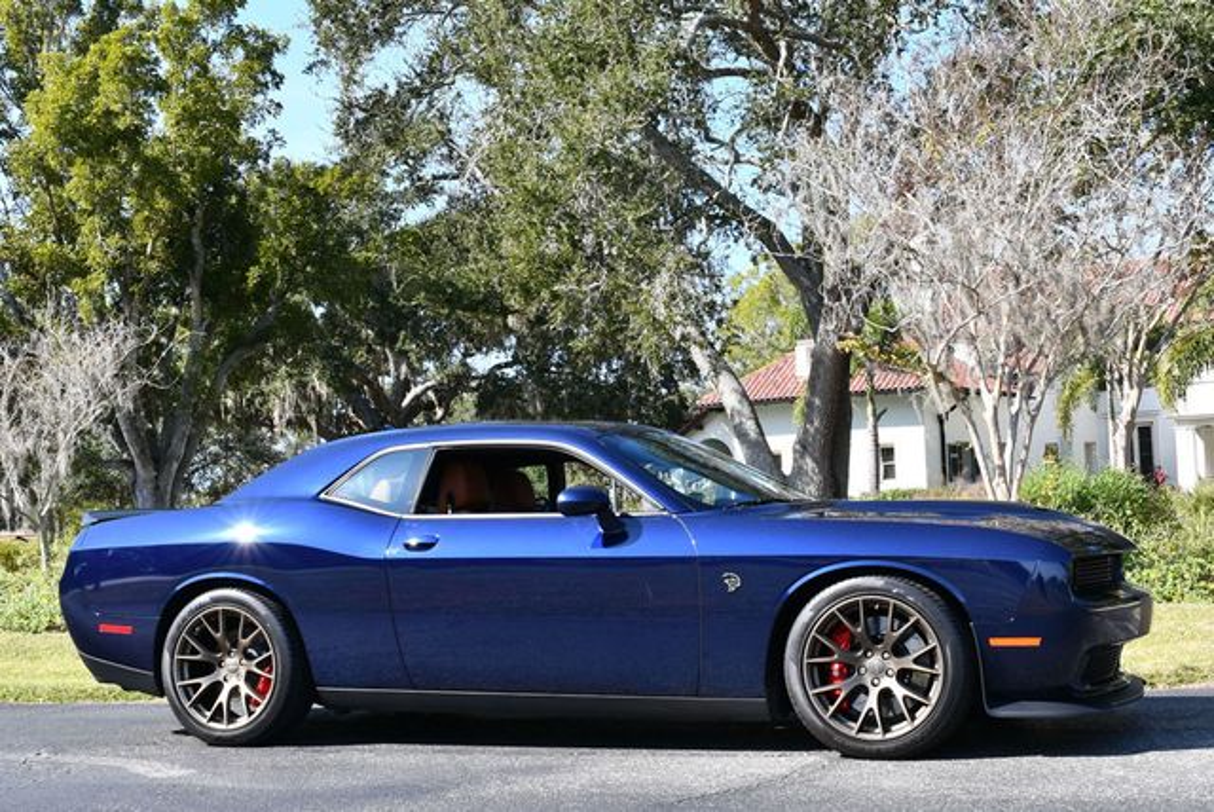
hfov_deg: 38.2
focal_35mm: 52
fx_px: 1755
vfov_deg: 26.0
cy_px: 406
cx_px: 607
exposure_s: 1/250
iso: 200
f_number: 8
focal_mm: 26
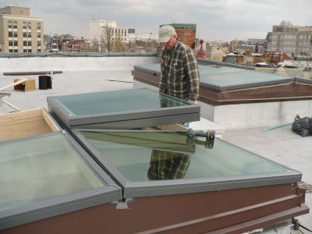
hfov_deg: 50.1
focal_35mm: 37
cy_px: 117
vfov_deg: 38.7
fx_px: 333
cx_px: 156
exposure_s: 1/320
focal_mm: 6.1
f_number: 2.8
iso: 100
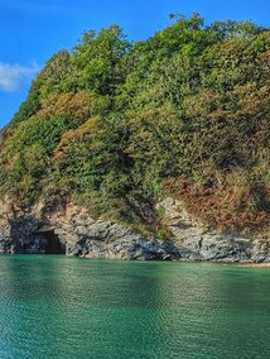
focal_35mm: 60
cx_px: -9
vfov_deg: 31.9
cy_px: 128
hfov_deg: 23.3
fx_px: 622
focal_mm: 6.81
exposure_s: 1/1595
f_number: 1.85
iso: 43
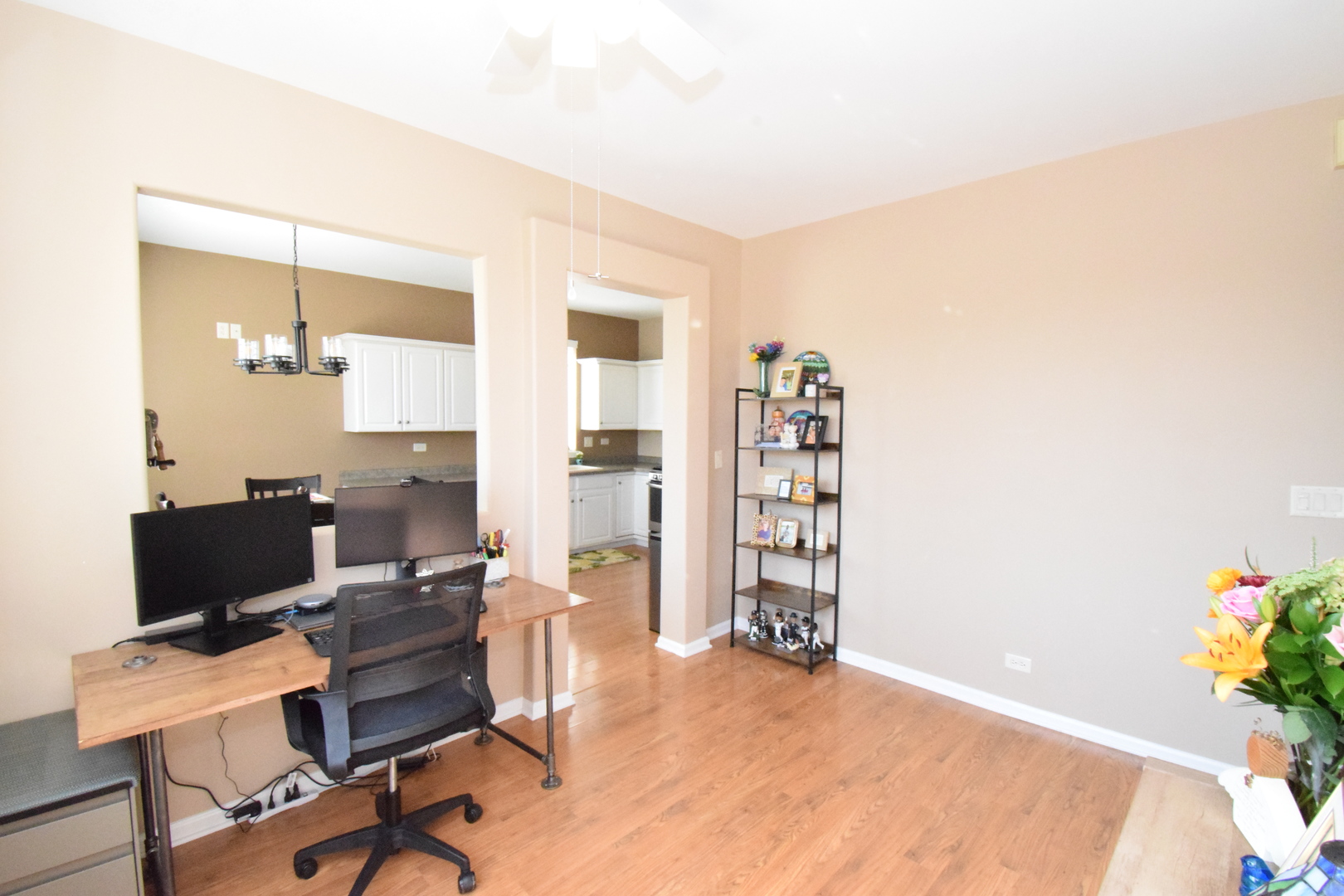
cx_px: 672
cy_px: 448
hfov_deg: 100.4
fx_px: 560
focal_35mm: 15
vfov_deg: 77.3
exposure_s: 1/160
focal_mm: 10
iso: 12800
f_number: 18
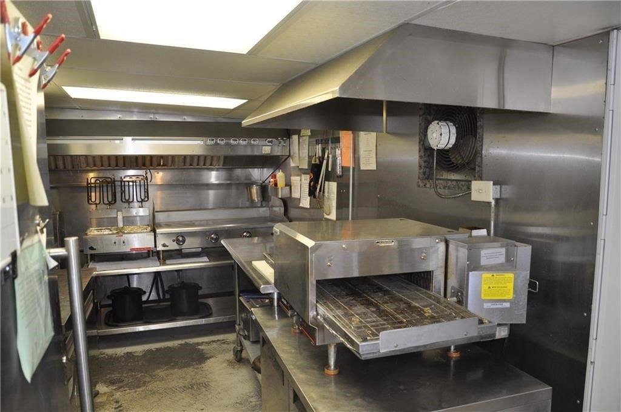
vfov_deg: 47.8
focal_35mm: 27
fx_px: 465
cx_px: 310
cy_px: 206
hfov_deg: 67.5
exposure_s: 1/125
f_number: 3.5
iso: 720
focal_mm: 18
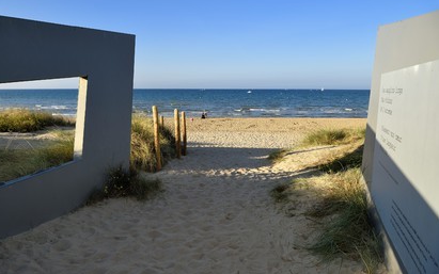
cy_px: 135
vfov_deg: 49.3
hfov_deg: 72.5
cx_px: 216
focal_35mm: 25
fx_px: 299
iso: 200
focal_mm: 24
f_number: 9
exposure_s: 1/320
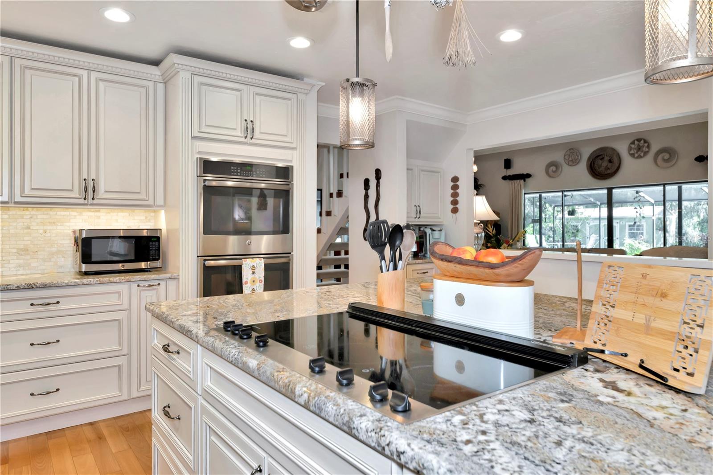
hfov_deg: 76.1
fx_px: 455
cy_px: 238
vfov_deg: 55.1
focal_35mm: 23
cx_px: 356
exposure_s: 1/20
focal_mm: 23
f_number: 8
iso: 640
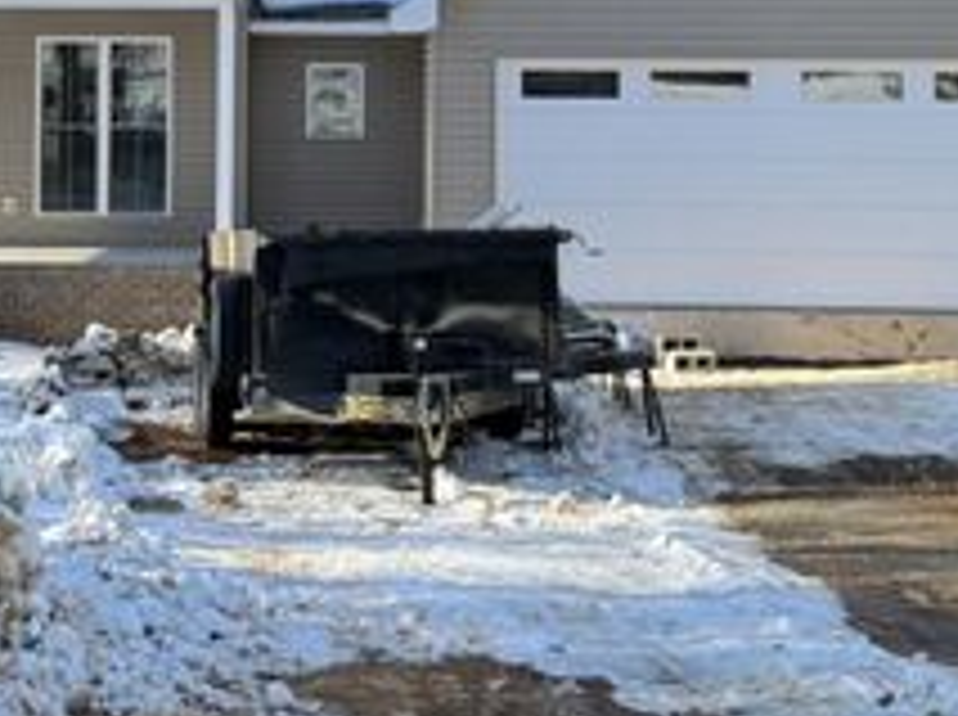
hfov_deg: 22.4
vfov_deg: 16.6
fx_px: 2404
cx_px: 297
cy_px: 11
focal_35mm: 87
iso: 100
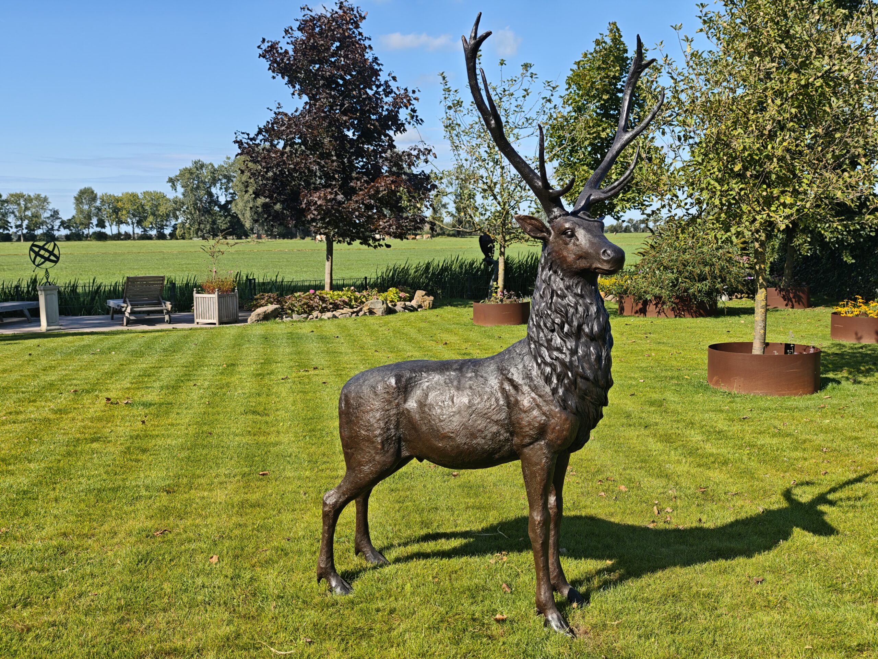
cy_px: 330
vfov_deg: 40.7
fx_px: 888
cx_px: 439
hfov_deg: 52.6
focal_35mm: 35
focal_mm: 8.72
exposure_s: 1/1634
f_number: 1.63
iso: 50
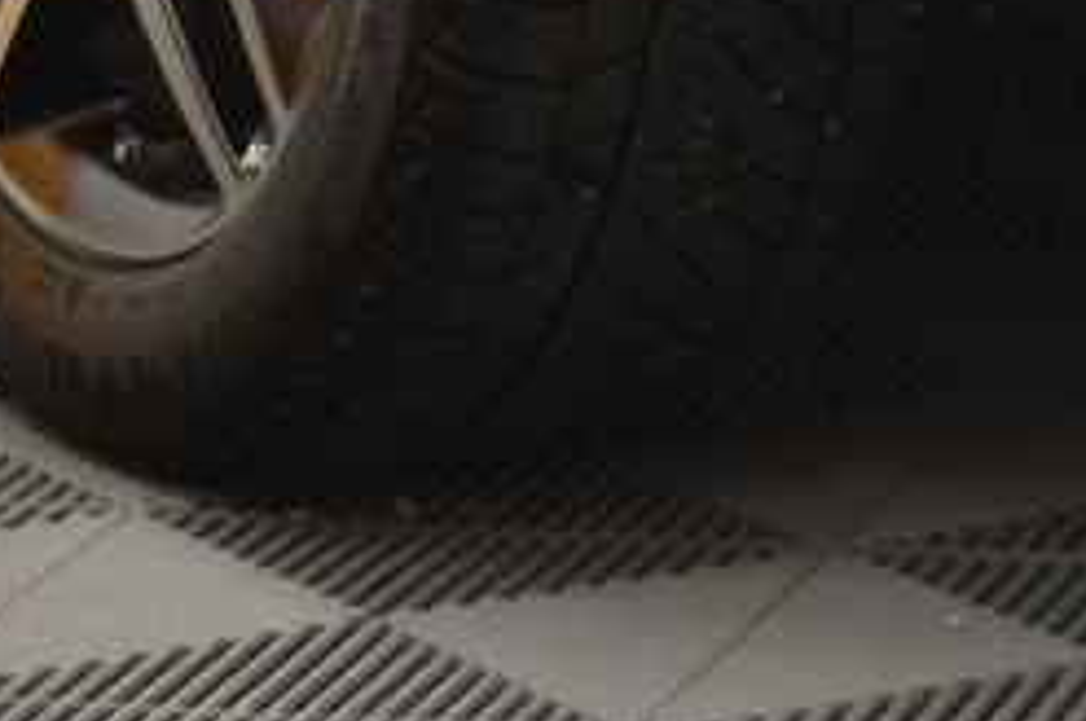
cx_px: 1143
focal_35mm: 335
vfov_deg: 4.0
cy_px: -1490
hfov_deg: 6.1
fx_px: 10092
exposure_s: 1/4
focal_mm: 34
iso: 200
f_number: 4.5
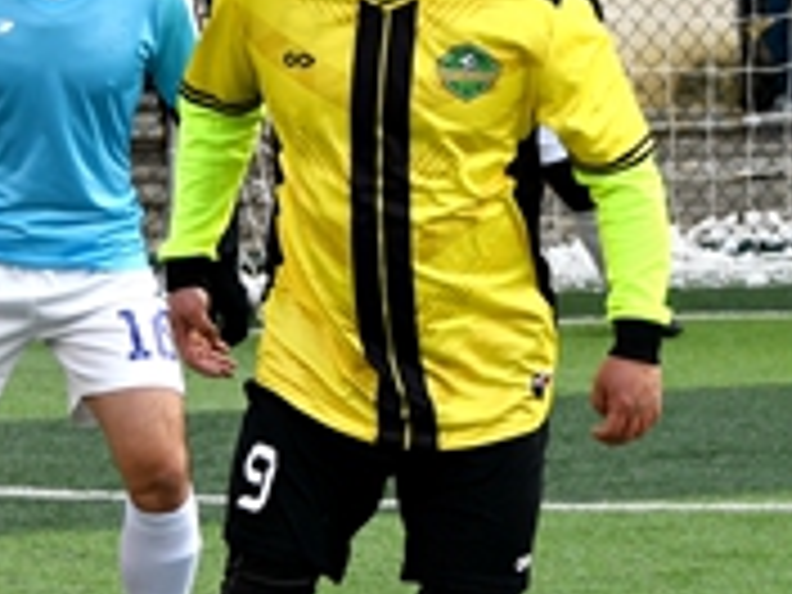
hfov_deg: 6.3
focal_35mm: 315
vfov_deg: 4.7
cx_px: 328
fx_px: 7207
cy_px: 326
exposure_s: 1/1000
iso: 250
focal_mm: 48
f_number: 4.5
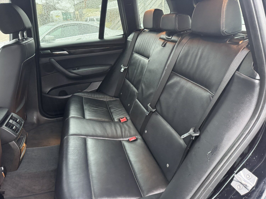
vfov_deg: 56.8
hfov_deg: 71.6
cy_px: 100
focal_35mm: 24
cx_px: 133
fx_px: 184
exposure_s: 1/33
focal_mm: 6.76
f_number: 1.78
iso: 640
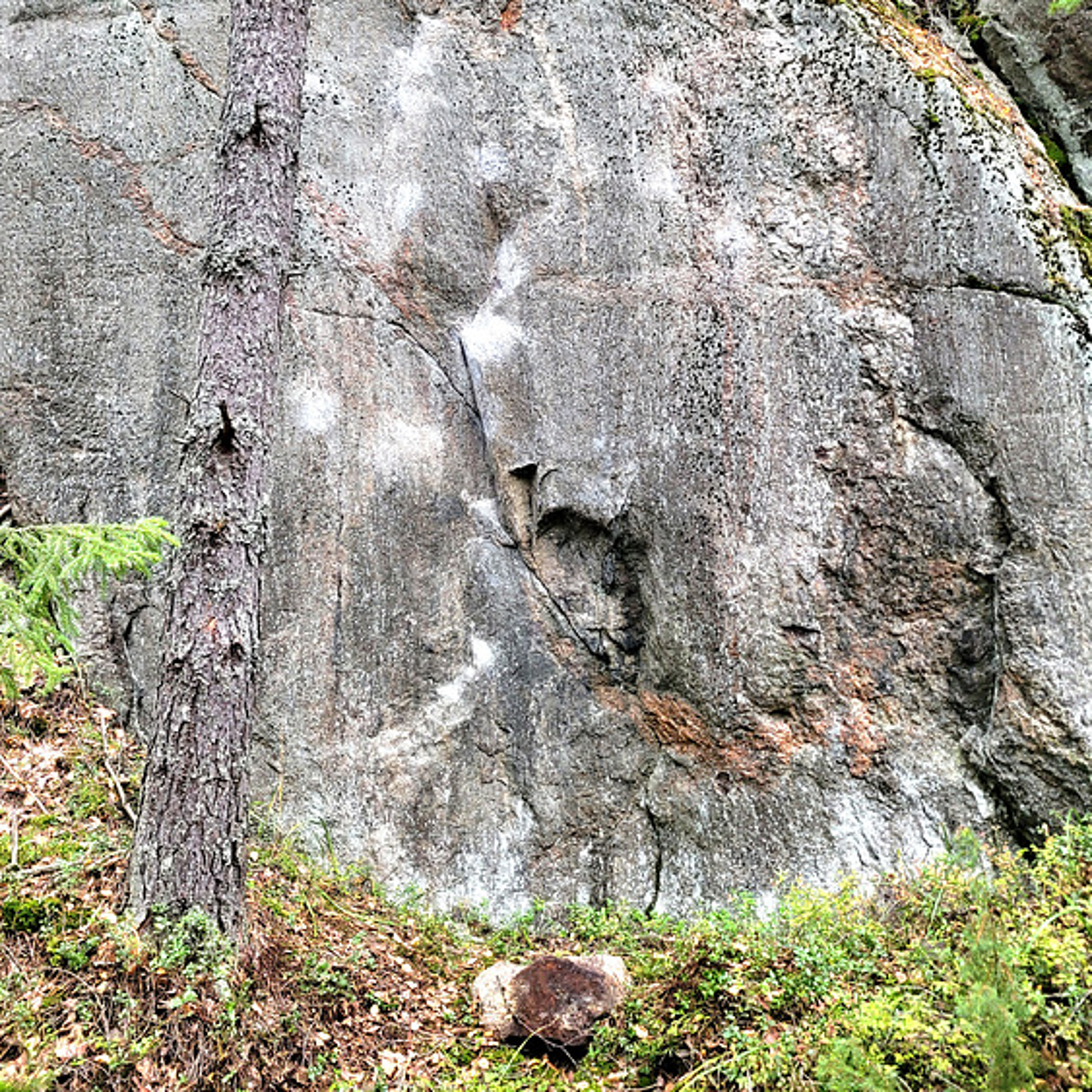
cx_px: 543
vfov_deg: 51.6
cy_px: 365
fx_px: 1106
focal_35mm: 31
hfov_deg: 52.5
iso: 200
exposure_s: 1/50
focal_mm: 5.4
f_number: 1.8
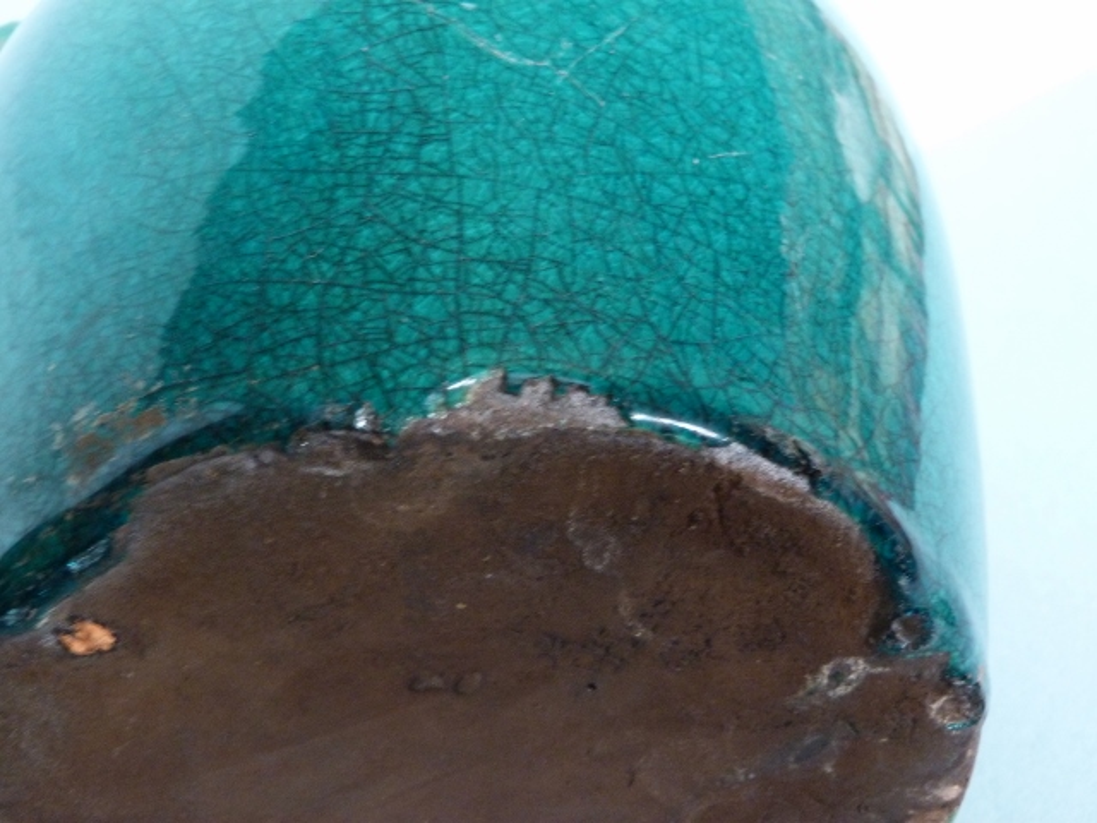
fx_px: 1458
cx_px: 548
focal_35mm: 46
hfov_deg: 41.2
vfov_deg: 31.5
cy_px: 412
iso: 400
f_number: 3.2
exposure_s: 1/8
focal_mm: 8.3
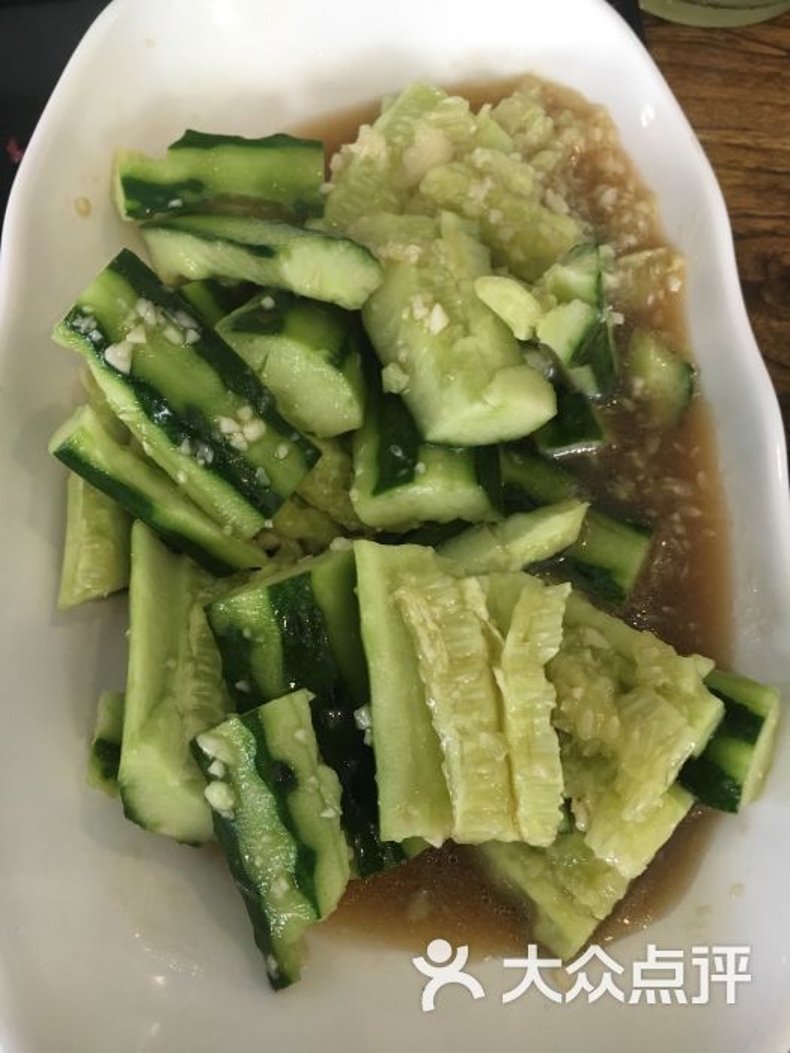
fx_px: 882
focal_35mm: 29
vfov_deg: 61.7
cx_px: 395
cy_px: 526
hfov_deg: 48.2
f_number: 2.2
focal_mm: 4.15
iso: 125
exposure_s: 1/33
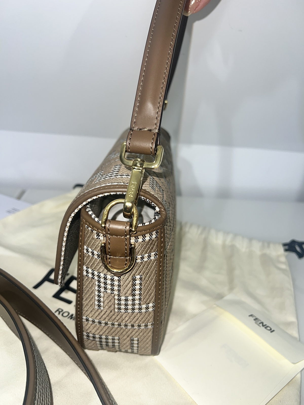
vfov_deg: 67.3
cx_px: 152
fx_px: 304
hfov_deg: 53.1
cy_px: 202
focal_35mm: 26
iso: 32
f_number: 1.5
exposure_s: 1/61
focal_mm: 5.7
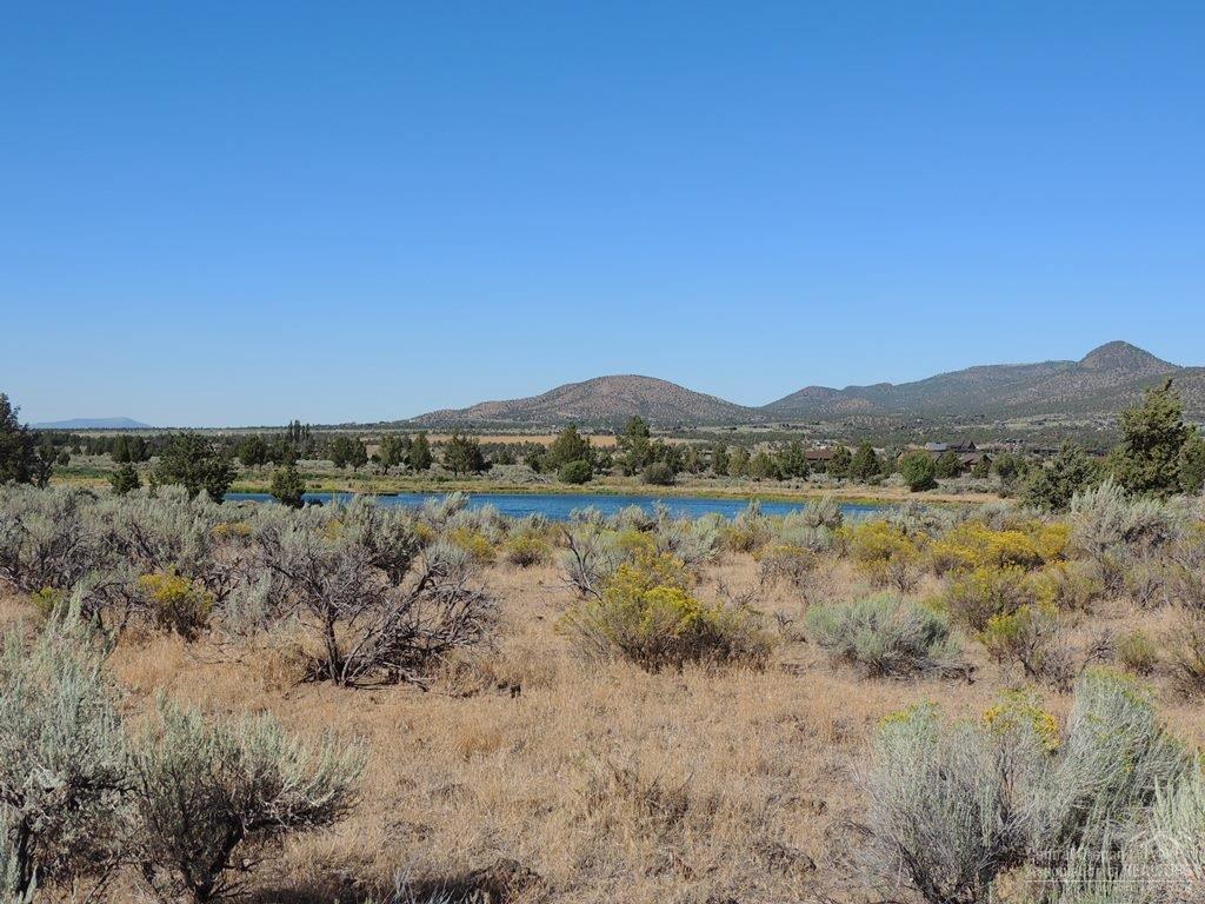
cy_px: 452
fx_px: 1392
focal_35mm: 40
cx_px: 602
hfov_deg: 46.8
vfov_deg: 36.0
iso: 100
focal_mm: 7.1
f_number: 3.3
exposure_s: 1/1600
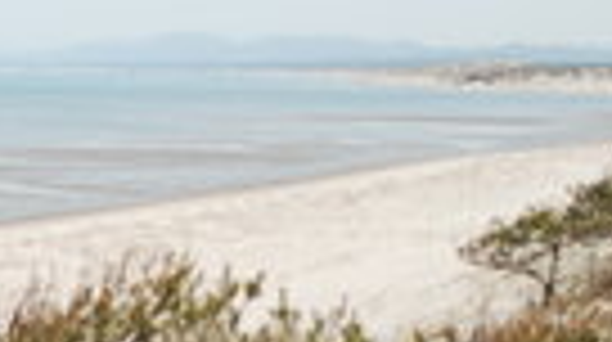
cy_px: 209
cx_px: -180
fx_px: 2252
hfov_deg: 14.8
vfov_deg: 8.7
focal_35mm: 139
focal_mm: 24
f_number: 2.2
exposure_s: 1/4000
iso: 160
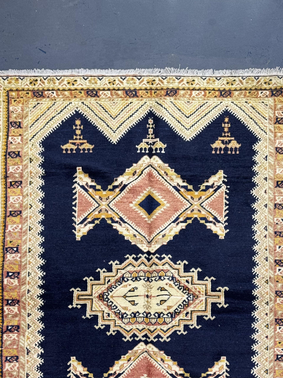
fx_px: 523
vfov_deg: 39.7
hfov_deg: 30.3
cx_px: 142
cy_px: 189
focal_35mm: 48
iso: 100
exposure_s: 1/50
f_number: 1.78
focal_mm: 6.76
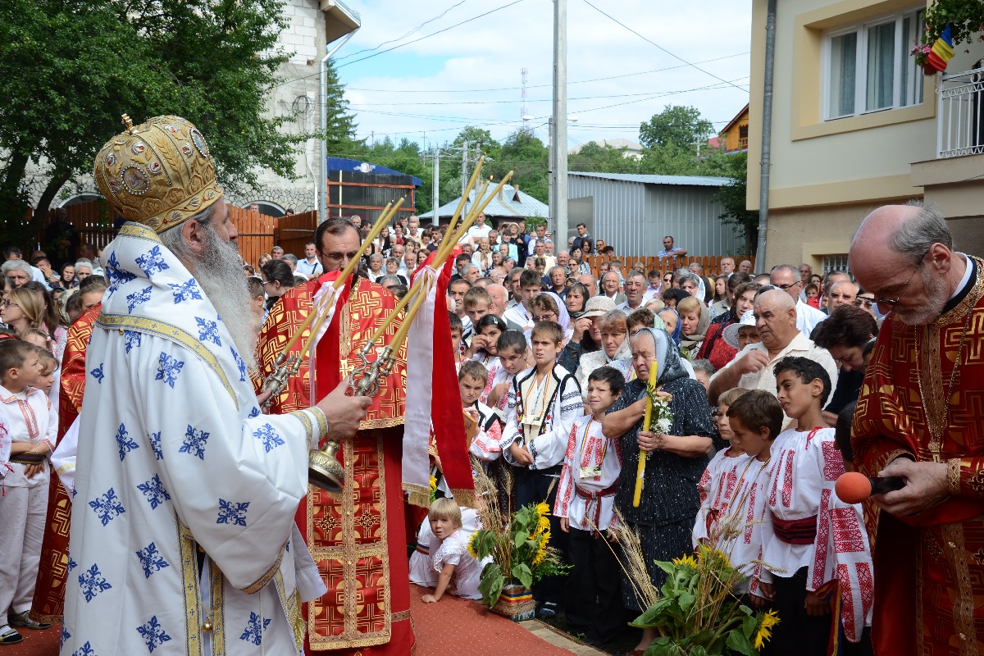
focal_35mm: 45
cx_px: 492
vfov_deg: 29.9
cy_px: 328
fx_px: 1230
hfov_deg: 43.6
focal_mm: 30
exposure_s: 1/100
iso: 100
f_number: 9
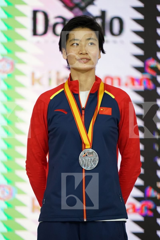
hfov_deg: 3.4
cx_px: 80
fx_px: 2666
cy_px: 120
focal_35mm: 400
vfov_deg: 5.2
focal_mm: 400
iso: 4000
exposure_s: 1/500
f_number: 2.8
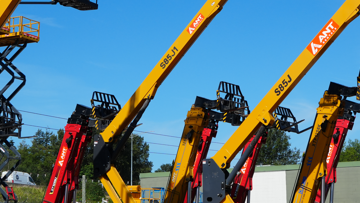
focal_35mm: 97
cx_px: 222
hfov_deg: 22.0
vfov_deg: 12.4
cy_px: 26
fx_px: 925
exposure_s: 1/4000
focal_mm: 37
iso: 400
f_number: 5
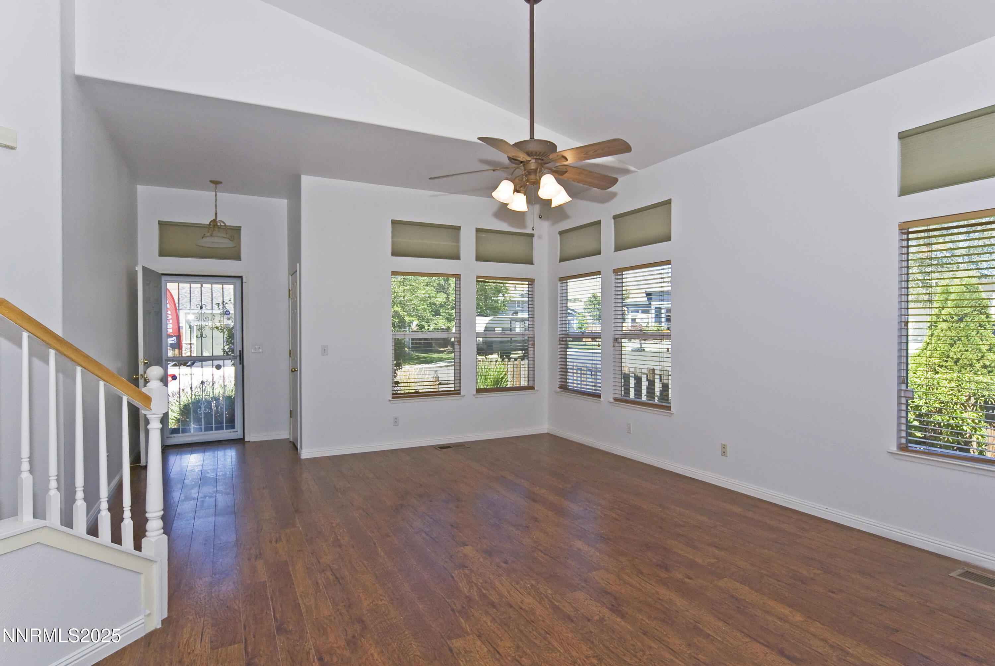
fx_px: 498
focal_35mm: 18
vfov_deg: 67.5
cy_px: 333
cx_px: 498
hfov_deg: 89.9
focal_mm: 12
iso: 400
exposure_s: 1/125
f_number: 10
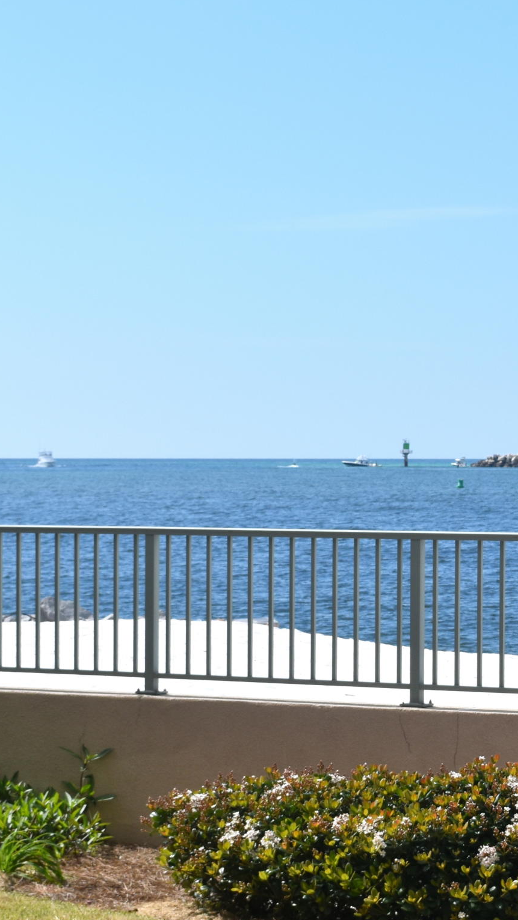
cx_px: 471
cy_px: 529
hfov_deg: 10.3
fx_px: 2857
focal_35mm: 117
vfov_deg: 18.3
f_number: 11
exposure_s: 1/500
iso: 200
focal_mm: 38
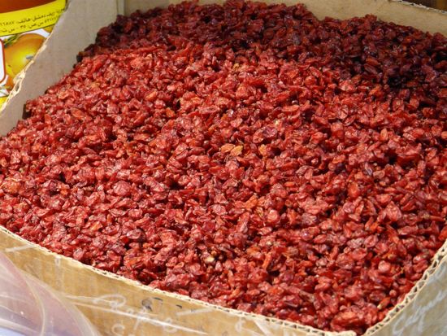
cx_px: 224
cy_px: 168
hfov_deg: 16.0
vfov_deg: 12.1
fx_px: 1589
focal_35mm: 123
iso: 400
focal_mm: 20.2
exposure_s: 1/25
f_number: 3.6
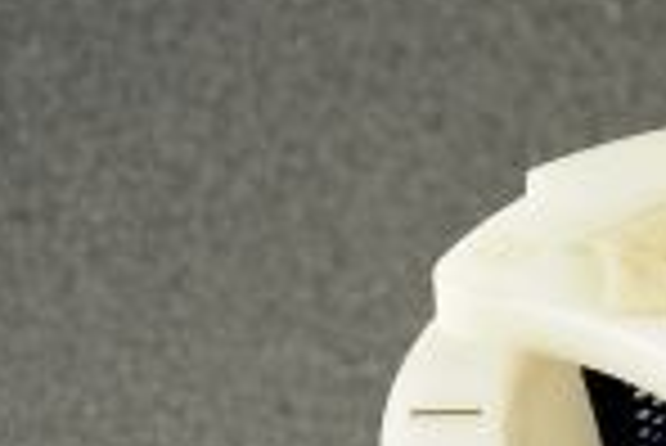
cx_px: 891
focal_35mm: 251
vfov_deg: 5.4
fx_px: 4648
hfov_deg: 8.1
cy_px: 723
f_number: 6.3
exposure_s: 1/100
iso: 800
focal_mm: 62
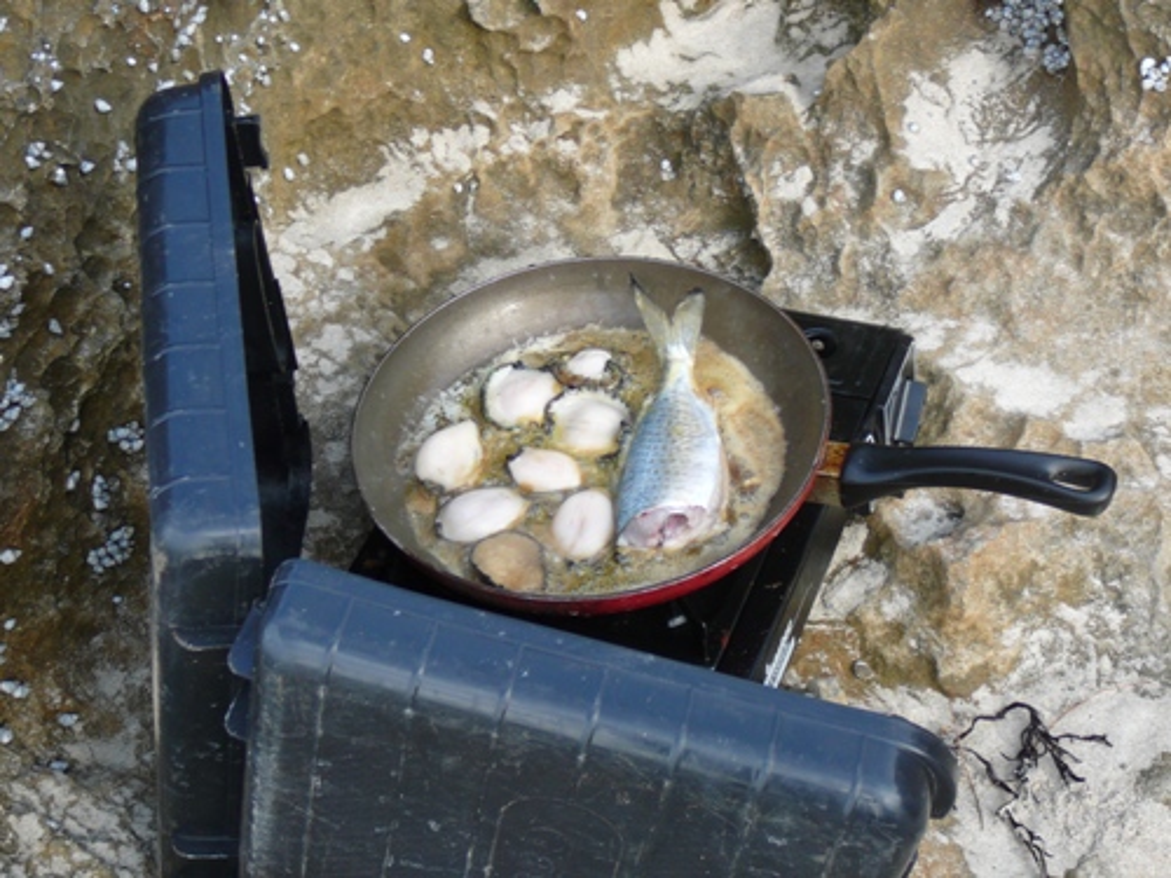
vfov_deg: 20.7
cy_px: 439
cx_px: 586
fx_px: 2402
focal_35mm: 71
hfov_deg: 27.4
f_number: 3.7
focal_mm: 10.5
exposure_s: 1/125
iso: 80
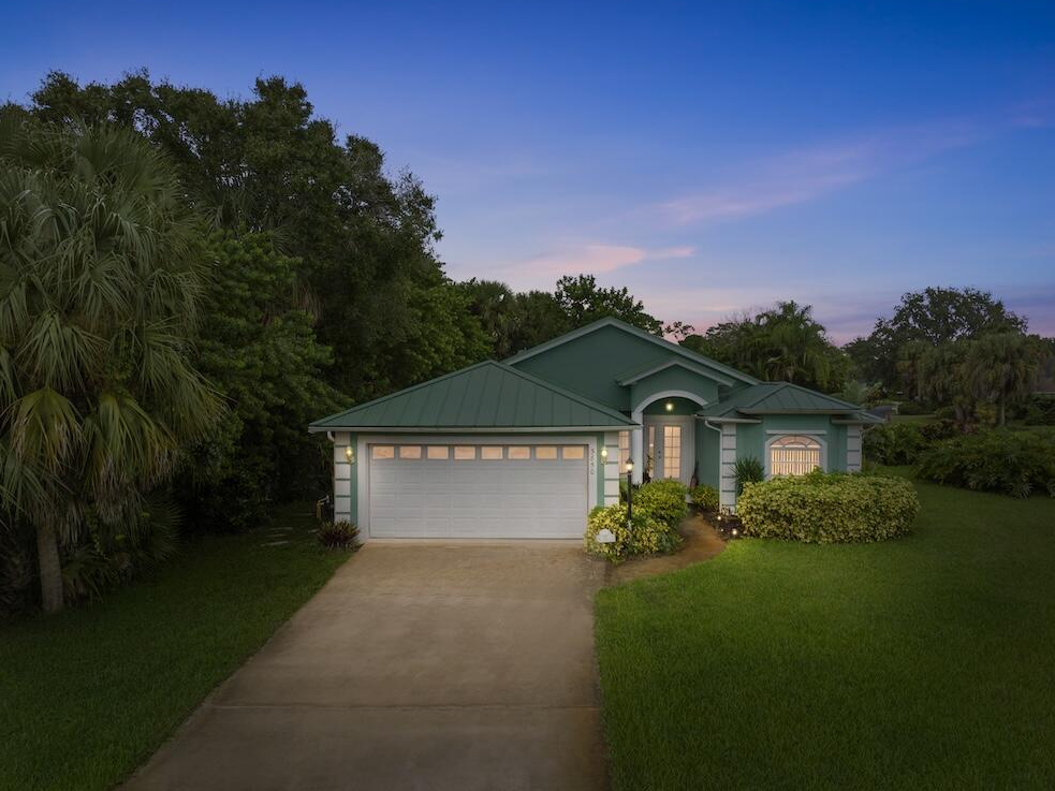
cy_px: 397
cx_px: 548
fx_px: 762
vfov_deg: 54.9
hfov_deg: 69.4
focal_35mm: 25
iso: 200
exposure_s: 1/80
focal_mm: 12.29
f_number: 2.8
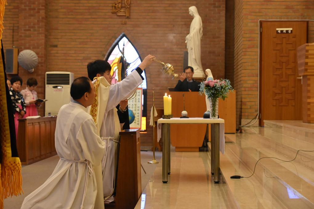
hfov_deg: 27.0
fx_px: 654
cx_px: 157
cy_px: 104
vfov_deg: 18.2
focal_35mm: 75
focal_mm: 50
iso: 2200
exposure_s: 1/60
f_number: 4.8
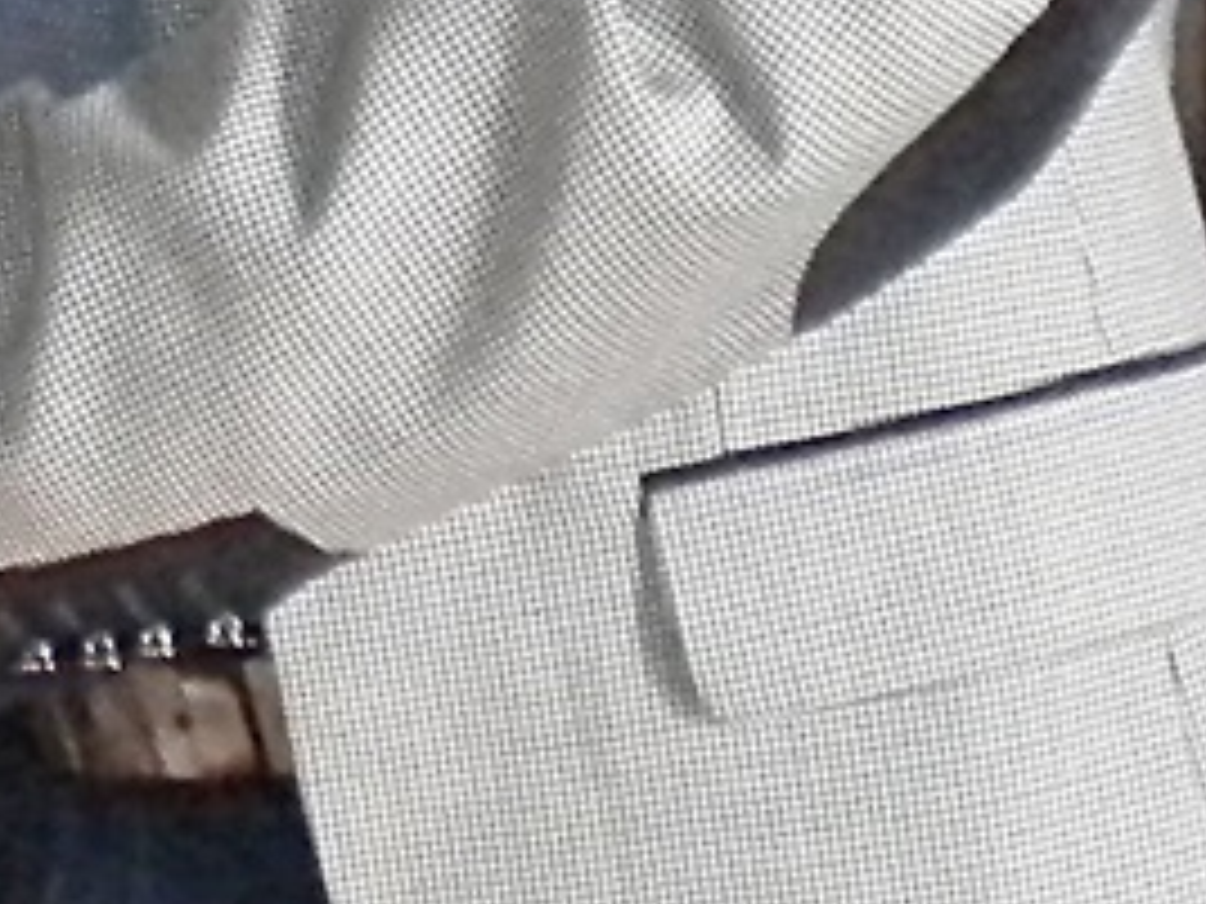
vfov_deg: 6.8
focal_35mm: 209
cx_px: -770
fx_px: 7281
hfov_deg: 9.1
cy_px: -1043
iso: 442
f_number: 3.1
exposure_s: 1/129
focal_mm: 6.3
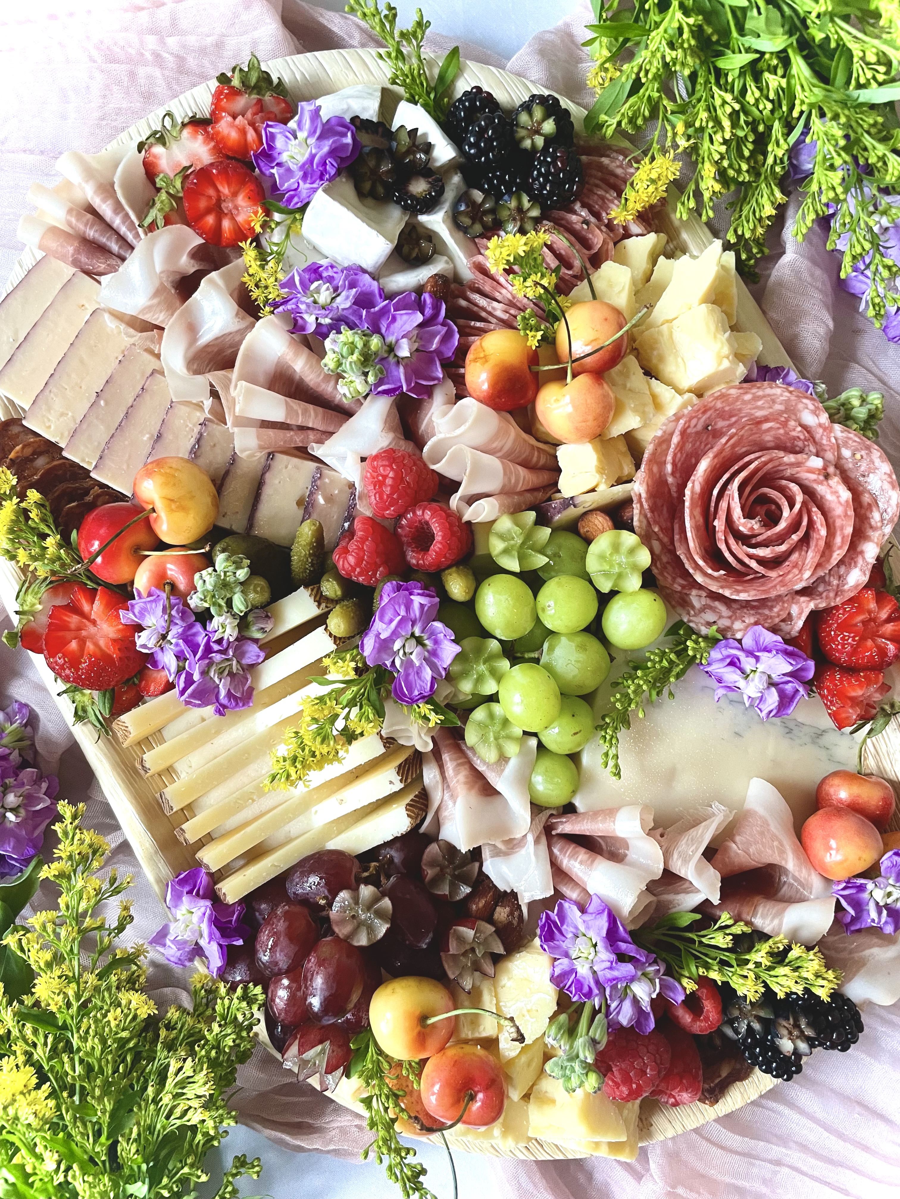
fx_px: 901
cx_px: 450
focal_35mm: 26
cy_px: 600
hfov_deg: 53.1
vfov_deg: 67.3
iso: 200
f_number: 1.6
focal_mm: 4.2
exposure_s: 1/60
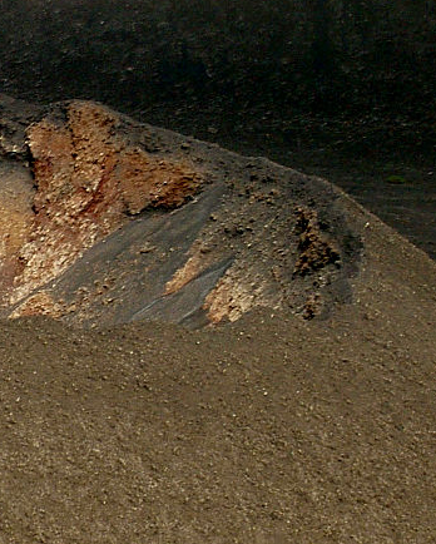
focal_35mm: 275
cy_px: 164
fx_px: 4430
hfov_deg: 5.6
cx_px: -128
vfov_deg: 7.0
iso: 50
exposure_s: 1/160
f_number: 4.9
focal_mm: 16.8
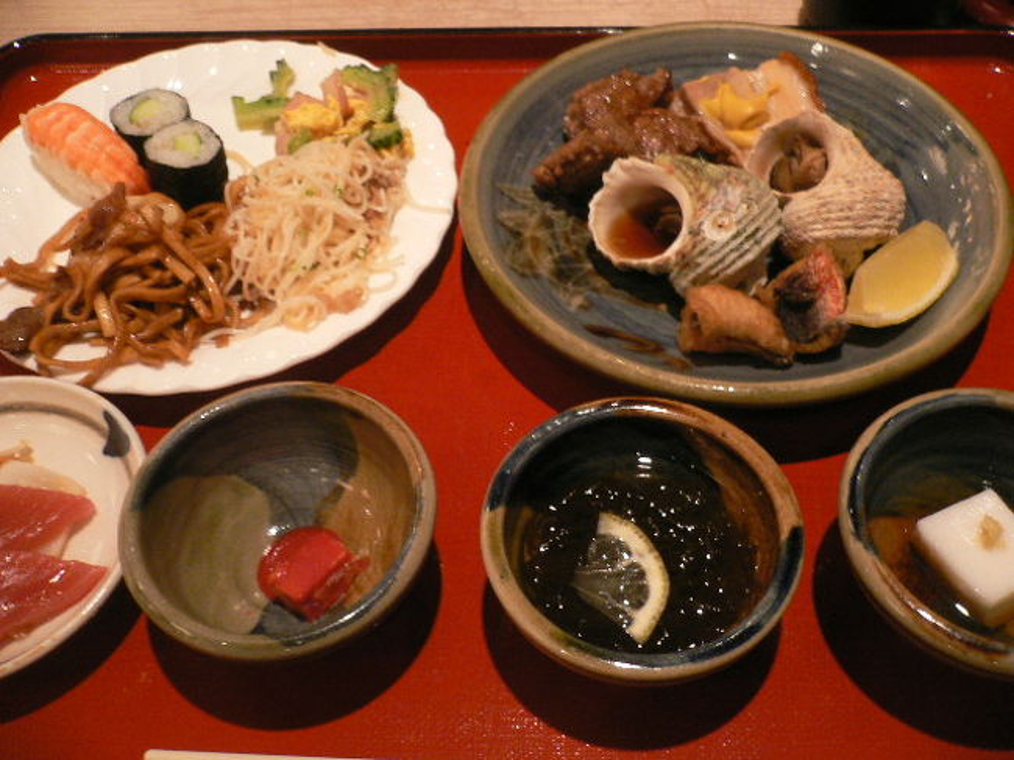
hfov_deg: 52.6
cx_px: 507
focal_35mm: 35
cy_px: 380
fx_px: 1025
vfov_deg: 40.7
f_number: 2.8
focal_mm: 5.8
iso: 200
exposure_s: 1/8
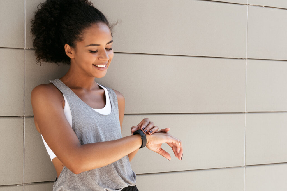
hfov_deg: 37.8
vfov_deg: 25.8
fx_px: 419
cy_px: 96
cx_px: 144
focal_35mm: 52
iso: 100
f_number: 5.6
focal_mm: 35
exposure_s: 1/50
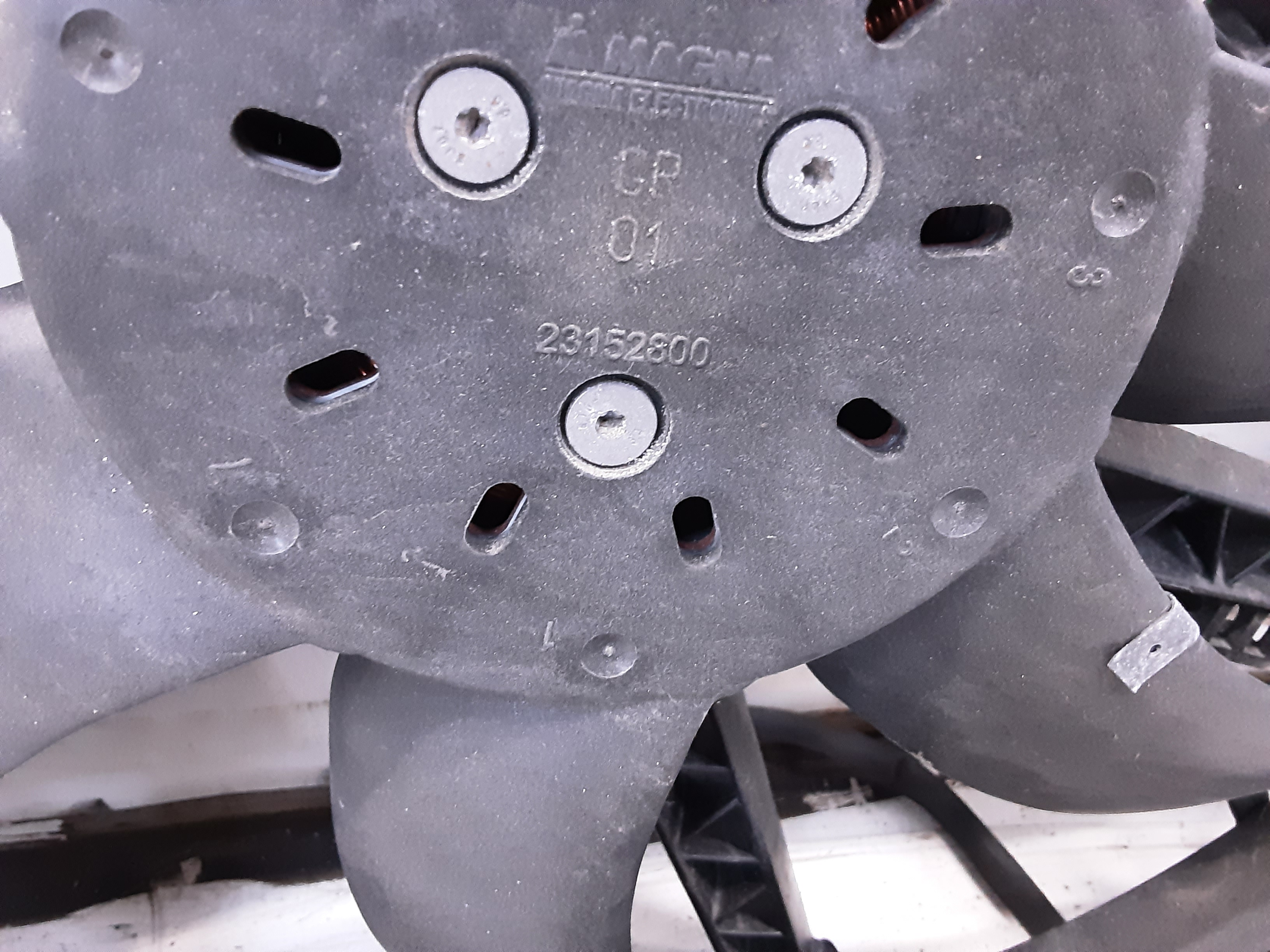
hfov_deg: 65.3
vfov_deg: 51.4
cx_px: 635
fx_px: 991
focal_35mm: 27
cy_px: 476
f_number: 1.9
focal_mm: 2.91
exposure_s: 1/20
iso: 500
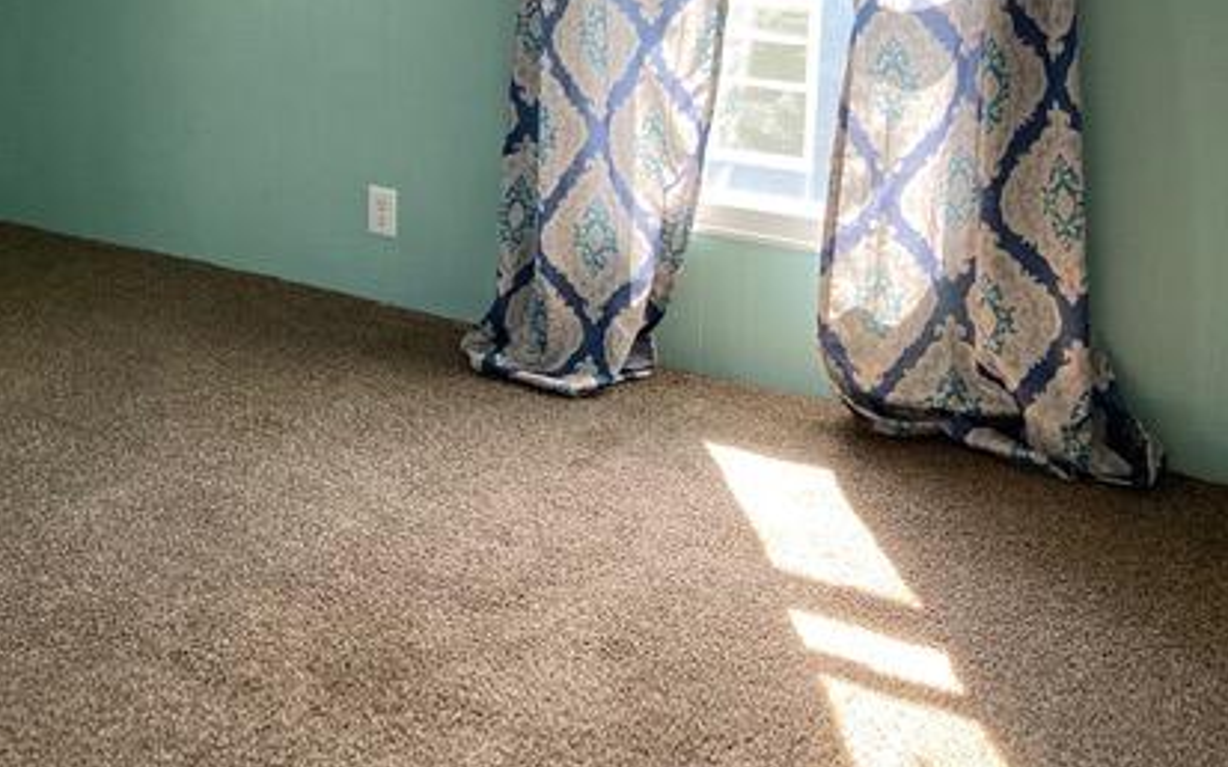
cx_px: 282
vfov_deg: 26.9
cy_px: 62
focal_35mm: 46
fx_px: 1539
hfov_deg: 42.0
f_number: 1.8
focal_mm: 3.99
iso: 80
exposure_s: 1/84
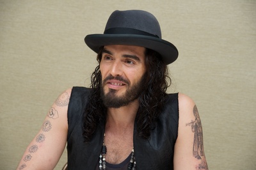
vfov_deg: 14.8
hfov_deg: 22.2
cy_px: 85
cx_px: 128
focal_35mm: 92
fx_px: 654
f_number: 8
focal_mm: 92
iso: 400
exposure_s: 1/80
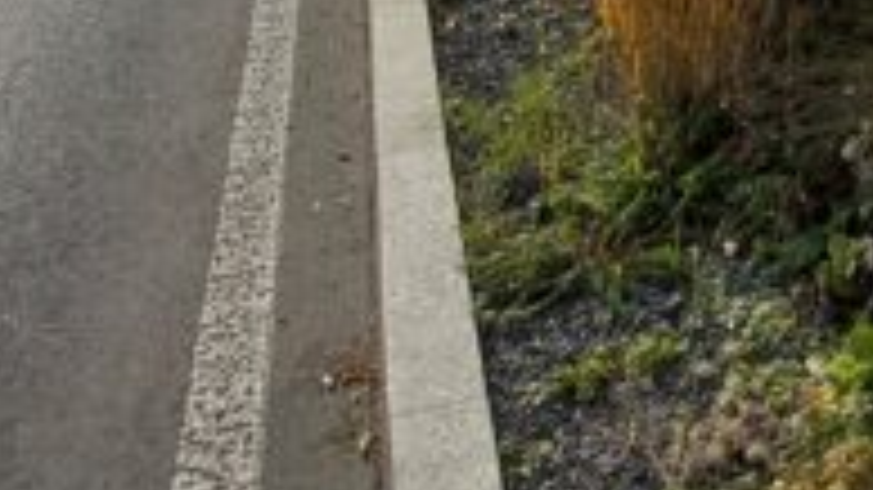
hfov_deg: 31.4
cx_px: 1040
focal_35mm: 56
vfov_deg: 14.3
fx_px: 1296
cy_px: -692
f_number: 2.2
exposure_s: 1/2091
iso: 50
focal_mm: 1.74
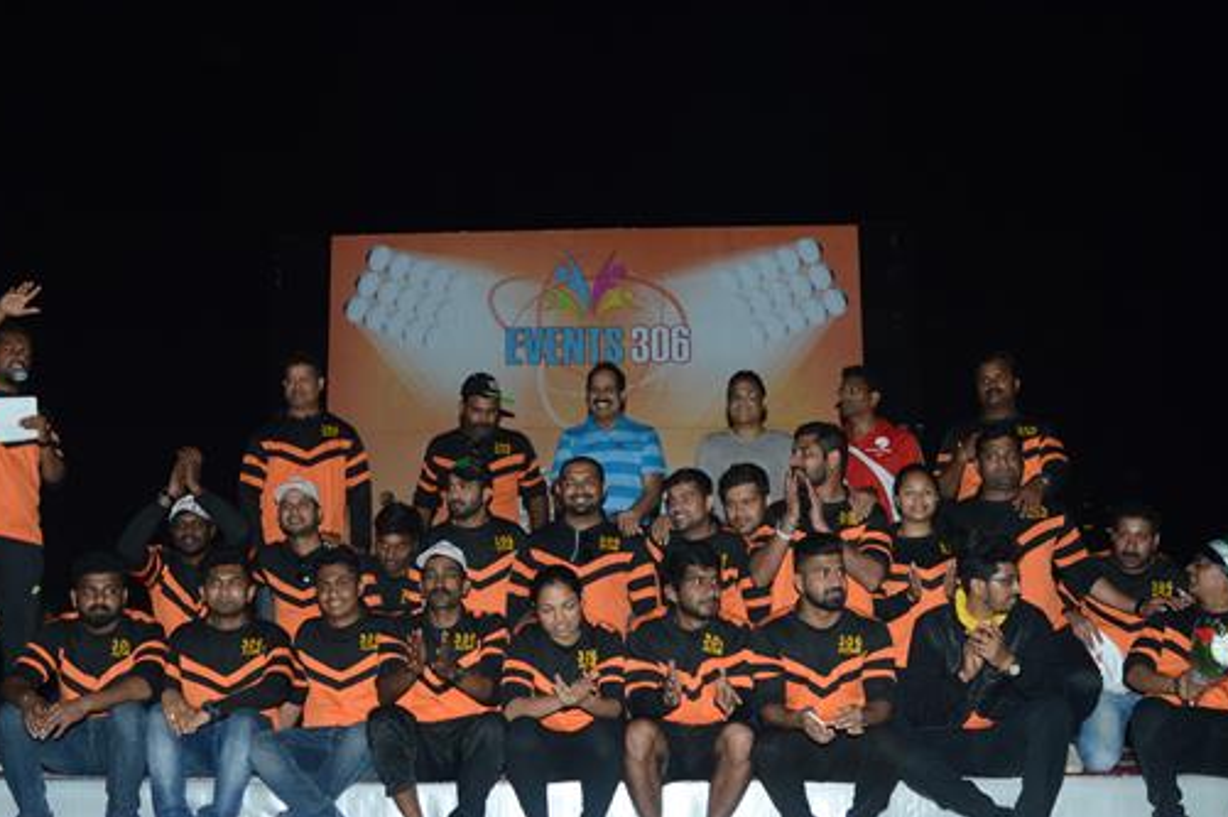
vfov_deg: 37.6
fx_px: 1193
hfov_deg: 54.4
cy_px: 505
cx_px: 566
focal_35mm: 35
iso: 400
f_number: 5.6
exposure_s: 1/125
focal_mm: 18
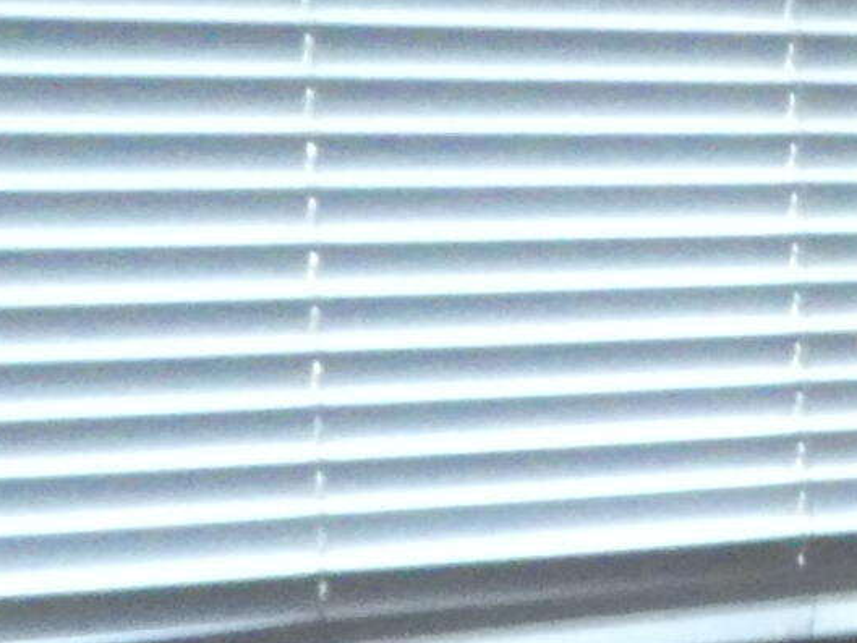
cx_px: 2085
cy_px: 304
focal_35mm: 136
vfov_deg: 10.9
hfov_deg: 11.7
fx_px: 3368
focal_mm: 4.3
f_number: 3.3
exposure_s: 1/25
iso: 1600
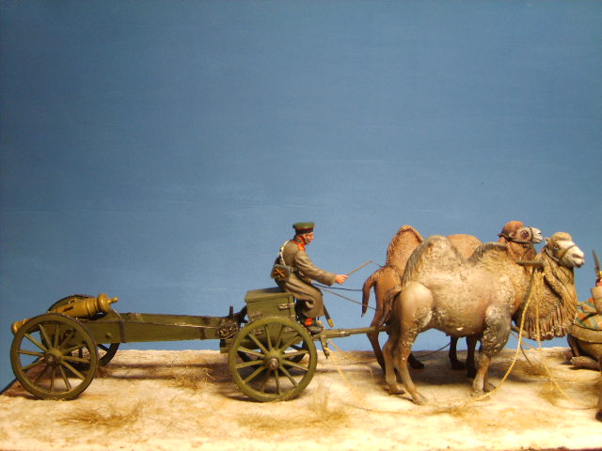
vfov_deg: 40.7
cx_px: 301
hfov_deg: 52.6
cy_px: 226
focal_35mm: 35
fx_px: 609
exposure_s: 1/30
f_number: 2.8
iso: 113
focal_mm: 5.8
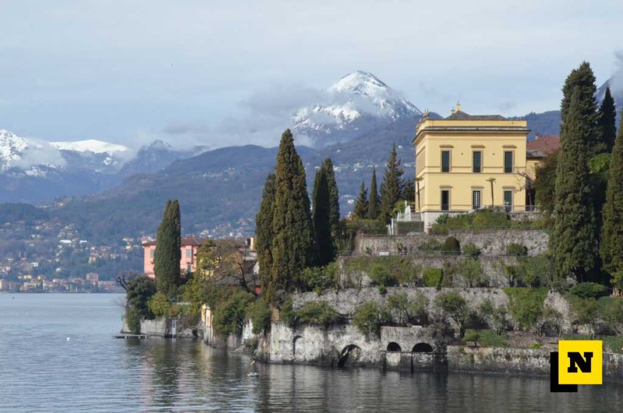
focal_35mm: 105
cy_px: 206
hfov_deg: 19.5
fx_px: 1813
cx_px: 312
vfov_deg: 13.0
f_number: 32
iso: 2000
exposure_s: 1/250
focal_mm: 70
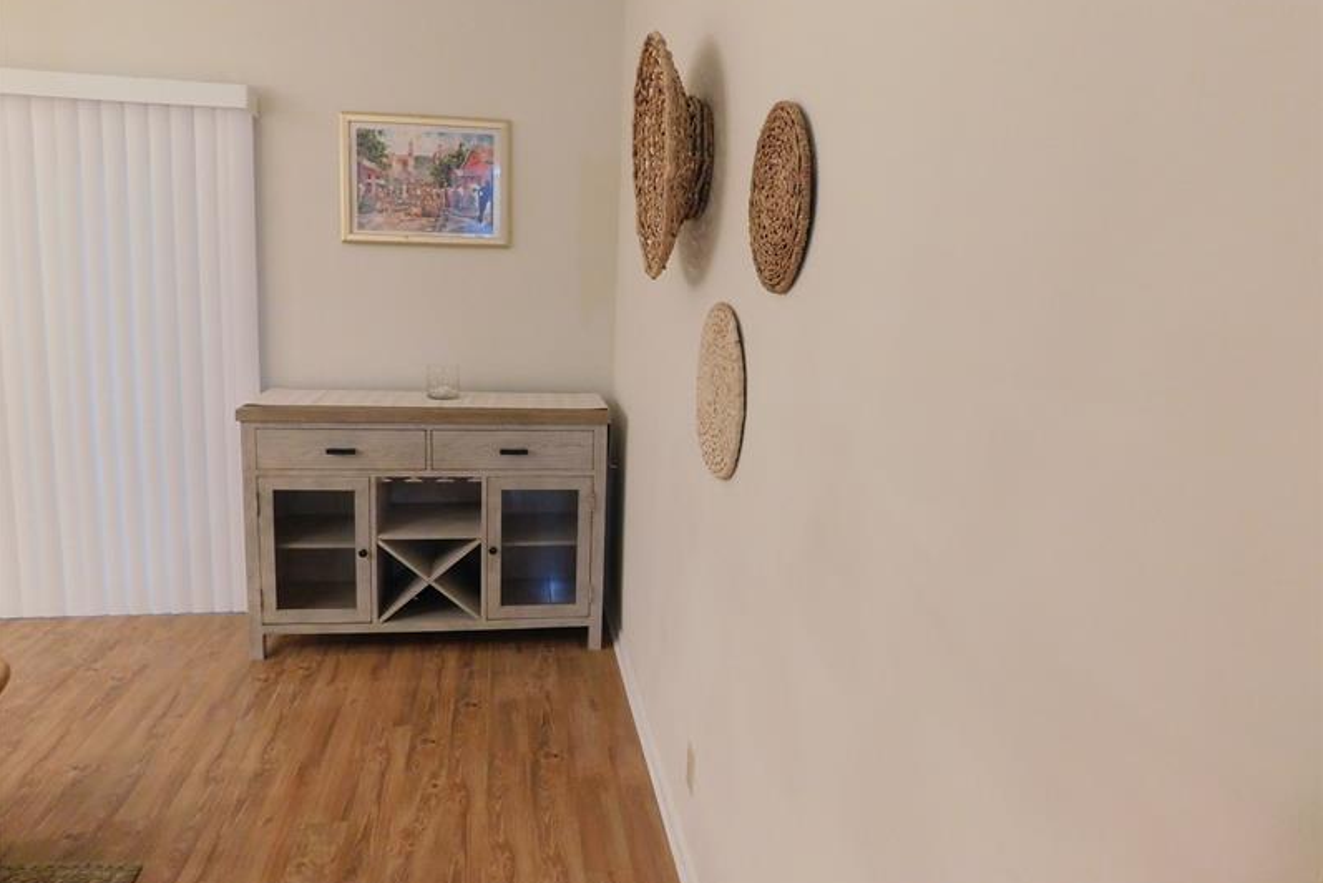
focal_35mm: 24
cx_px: 661
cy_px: 397
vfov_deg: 53.1
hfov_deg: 73.7
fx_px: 882
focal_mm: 4
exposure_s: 1/13
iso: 400
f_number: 3
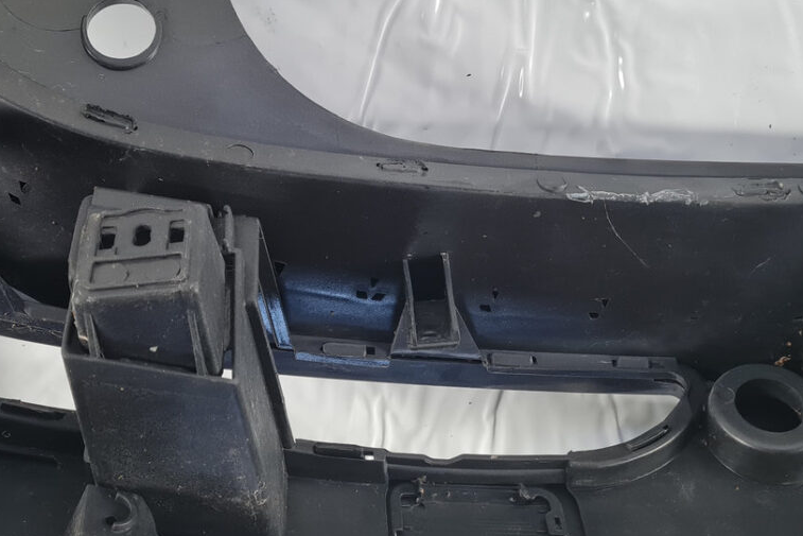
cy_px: 172
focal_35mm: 50
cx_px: 296
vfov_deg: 26.8
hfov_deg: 39.3
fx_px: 1115
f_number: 1.8
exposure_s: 1/50
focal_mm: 5.4
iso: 200
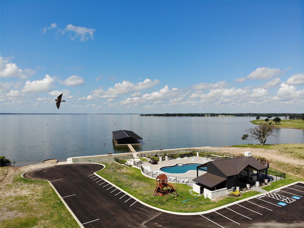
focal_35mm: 24
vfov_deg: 56.8
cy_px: 114
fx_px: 211
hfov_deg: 71.6
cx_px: 152
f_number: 2.8
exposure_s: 1/1350
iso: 107
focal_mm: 4.5
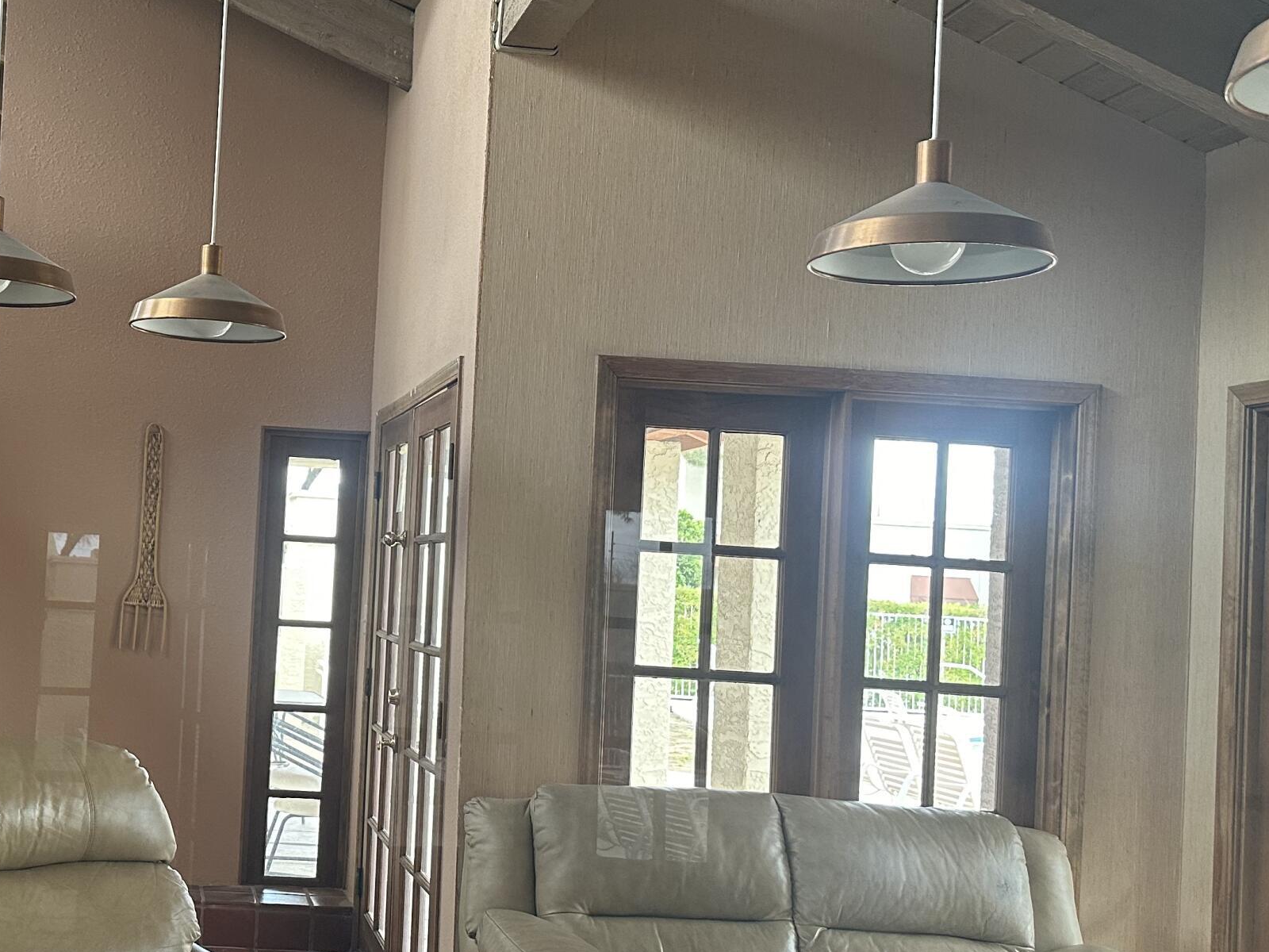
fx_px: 1650
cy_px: 521
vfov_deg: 32.2
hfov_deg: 40.2
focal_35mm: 45
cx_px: 239
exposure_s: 1/117
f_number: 1.78
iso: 250
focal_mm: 6.86
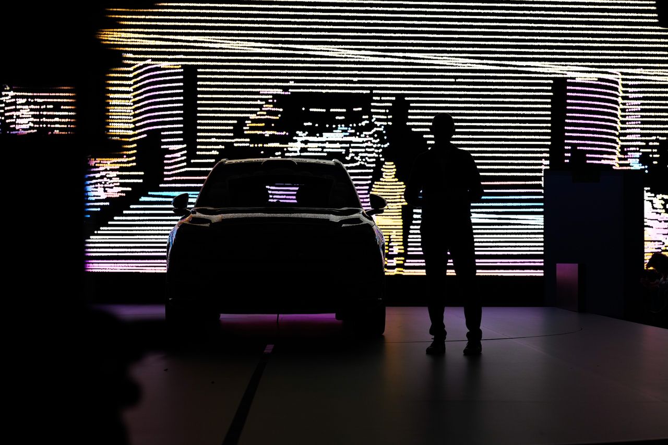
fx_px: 1299
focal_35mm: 70
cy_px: 222
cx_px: 334
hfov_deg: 28.8
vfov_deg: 19.5
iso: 800
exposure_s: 1/125
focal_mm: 70
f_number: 4
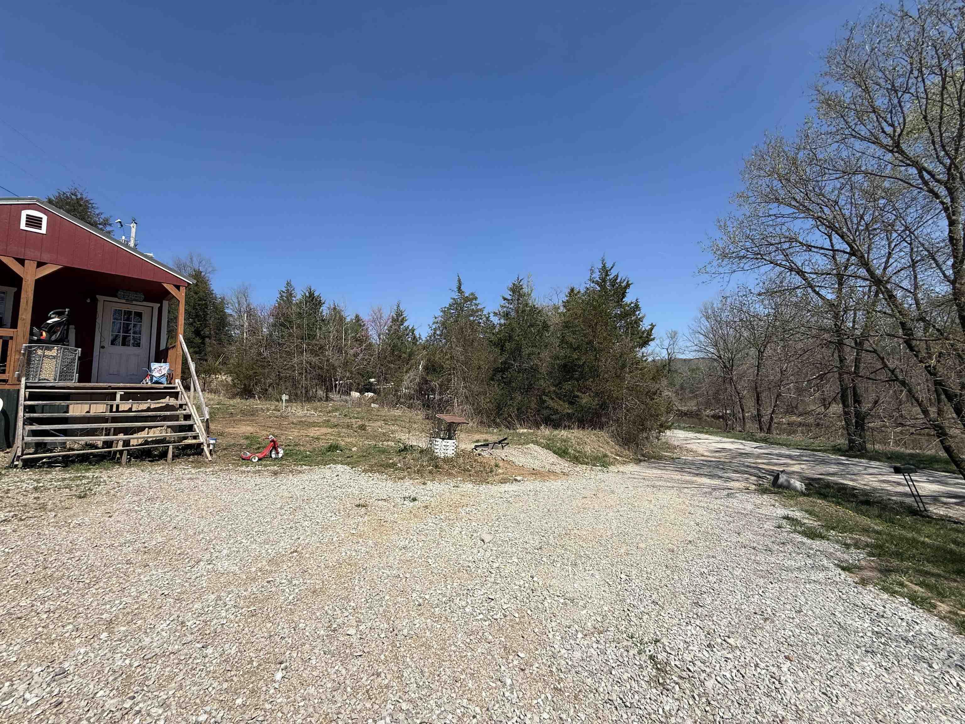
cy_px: 362
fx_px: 390
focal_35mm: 14
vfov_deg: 85.7
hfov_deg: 102.1
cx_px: 482
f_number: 2.2
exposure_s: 1/2320
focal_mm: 2.22
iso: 50
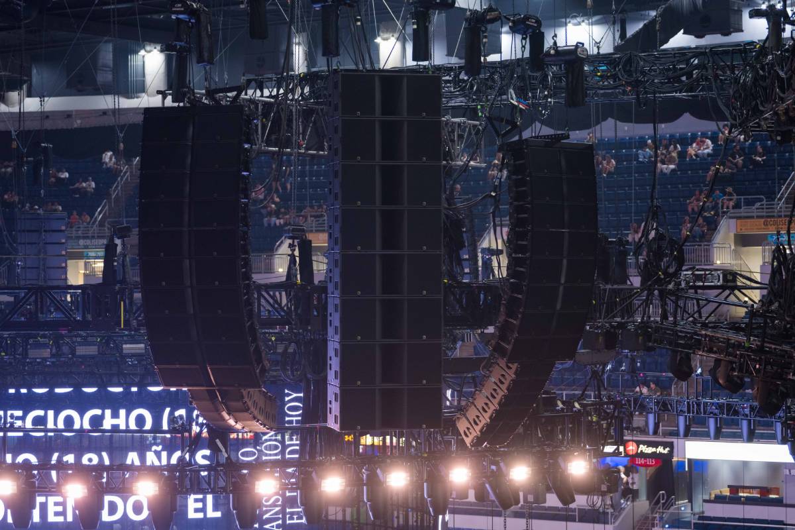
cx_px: 398
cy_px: 265
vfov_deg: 14.9
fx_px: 2032
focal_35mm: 92
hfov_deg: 22.1
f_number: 2.8
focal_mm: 92
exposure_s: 1/40
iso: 800
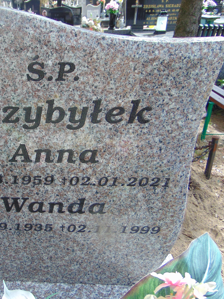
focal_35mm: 34
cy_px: 152
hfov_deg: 40.2
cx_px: 47
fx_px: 293
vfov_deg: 54.0
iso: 80
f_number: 3
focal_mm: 4.5
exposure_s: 1/500
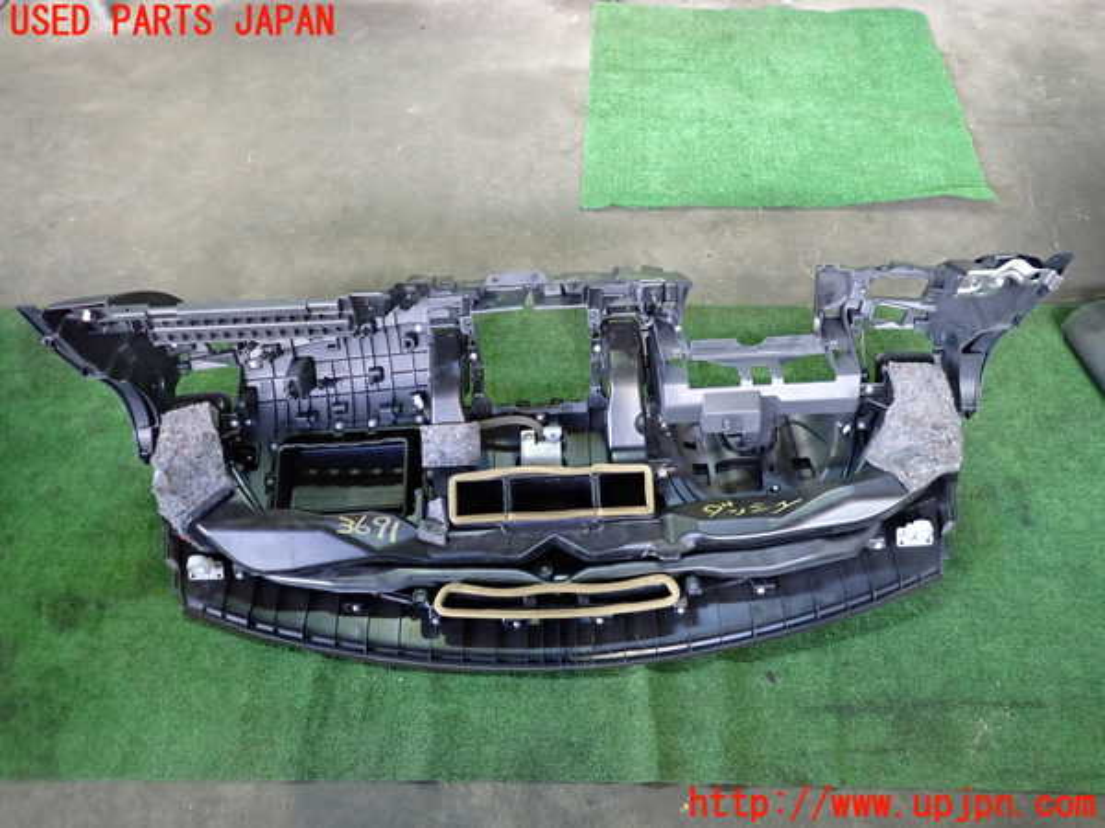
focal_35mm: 25
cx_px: 552
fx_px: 798
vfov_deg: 54.9
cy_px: 414
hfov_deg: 69.4
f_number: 2
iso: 400
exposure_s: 1/30
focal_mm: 4.5
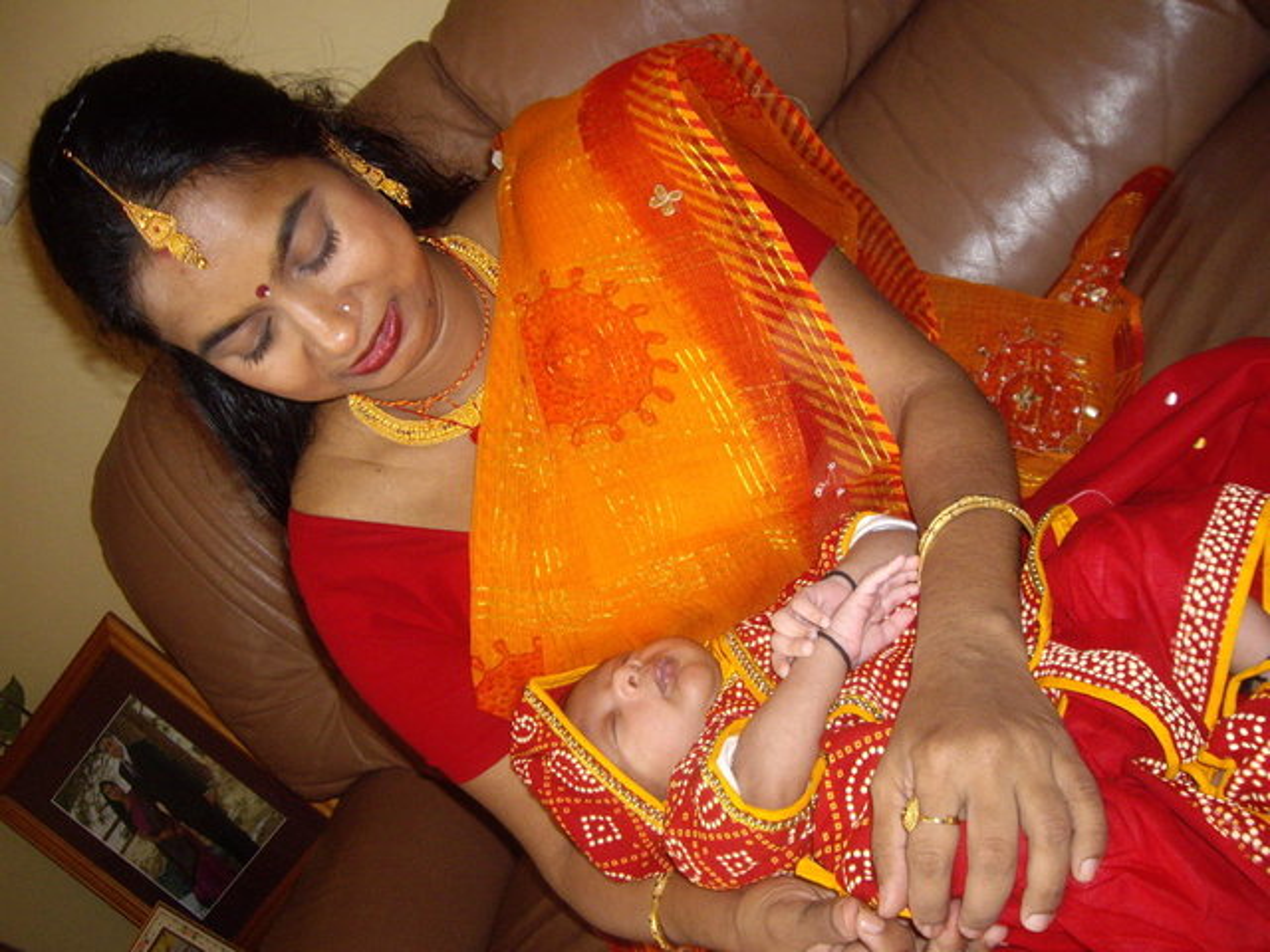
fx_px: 1394
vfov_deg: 37.7
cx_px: 635
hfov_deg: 49.0
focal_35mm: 38
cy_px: 476
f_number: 2.7
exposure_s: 1/40
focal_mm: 6.2
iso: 200
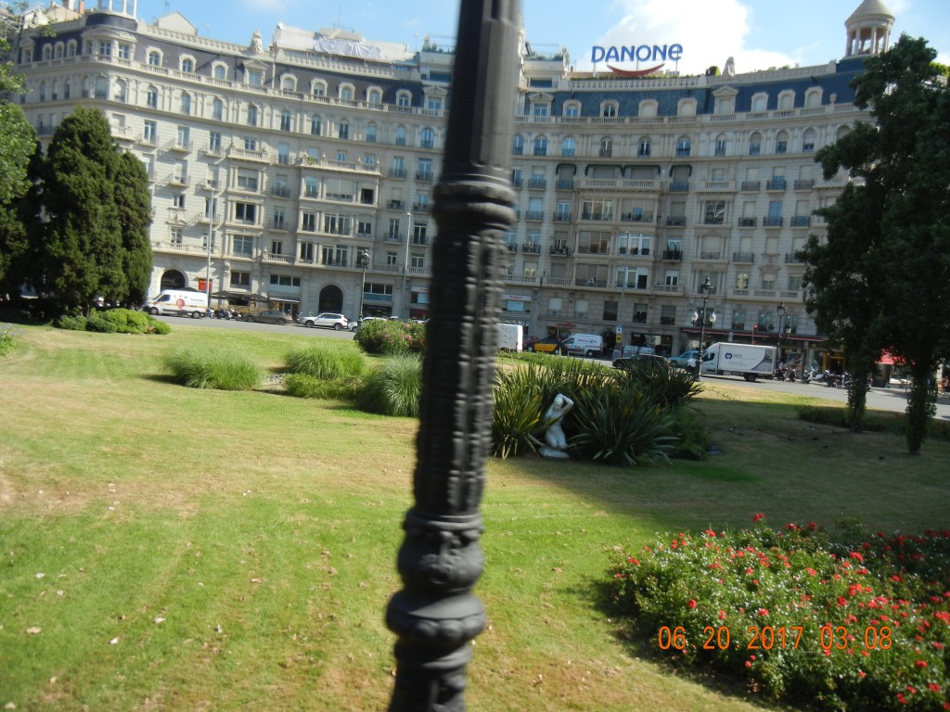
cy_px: 356
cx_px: 475
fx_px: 823
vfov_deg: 46.8
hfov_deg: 60.0
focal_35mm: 30
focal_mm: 5.4
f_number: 7
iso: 160
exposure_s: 1/240
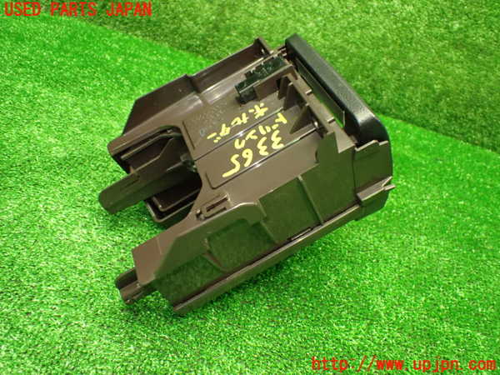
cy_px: 188
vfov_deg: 46.8
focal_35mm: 30
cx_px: 250
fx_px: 433
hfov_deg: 60.0
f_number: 2.3
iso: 800
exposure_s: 1/60
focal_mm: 5.4
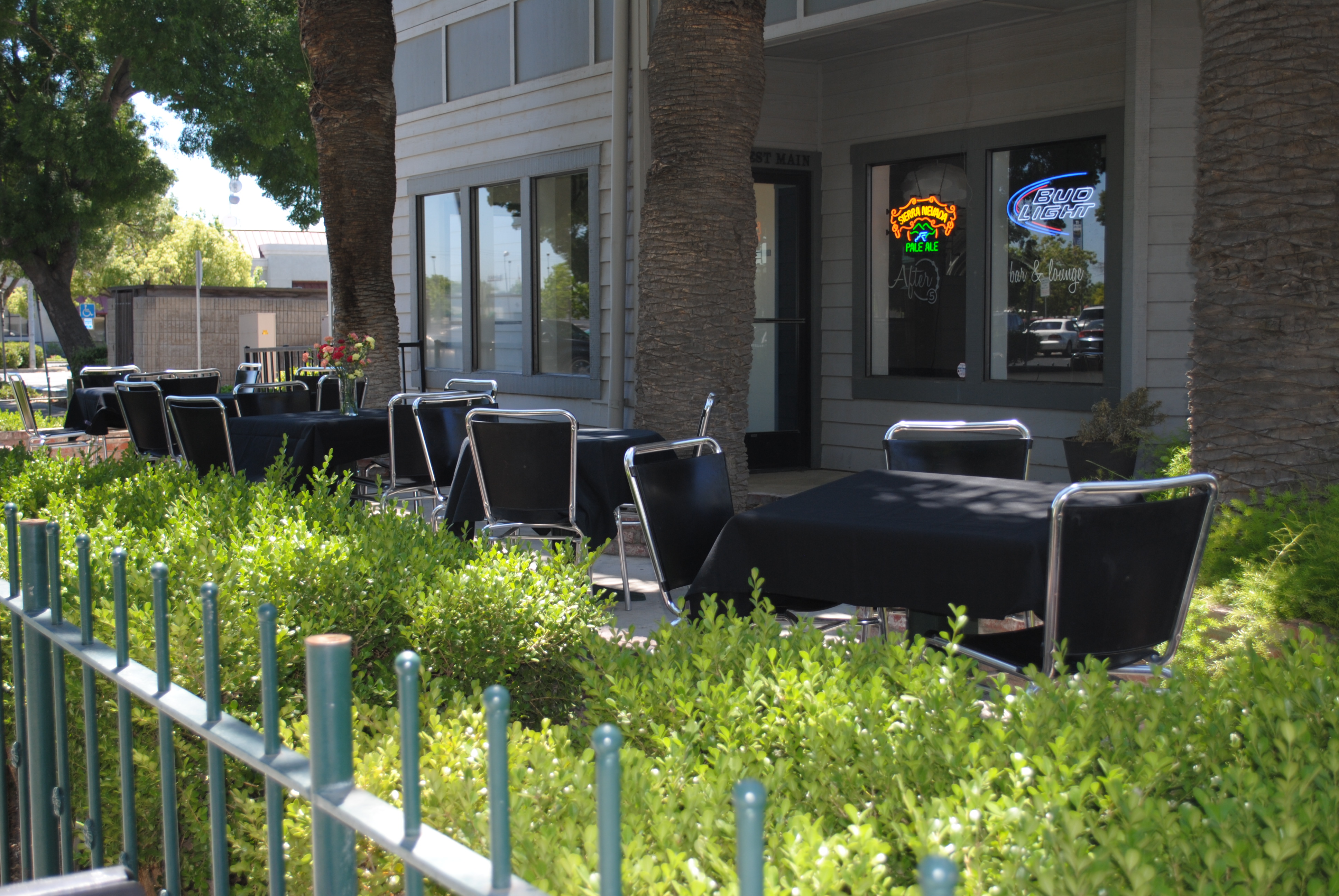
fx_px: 1676
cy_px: 448
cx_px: 670
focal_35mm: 45
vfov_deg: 29.9
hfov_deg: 43.6
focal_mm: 30
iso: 100
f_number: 4.5
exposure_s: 1/125
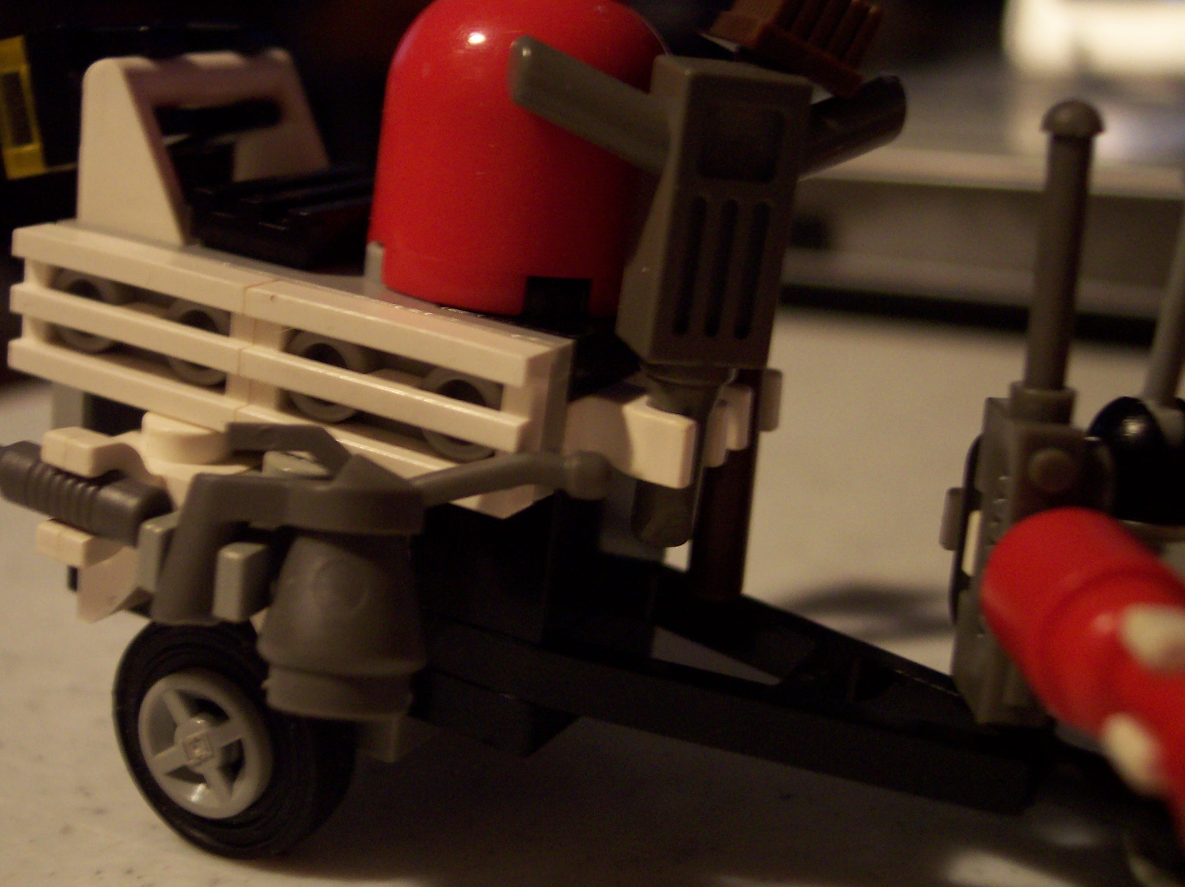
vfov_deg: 29.6
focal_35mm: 49
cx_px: 457
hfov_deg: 38.7
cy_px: 403
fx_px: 1676
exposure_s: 1/8
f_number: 2.8
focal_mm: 8
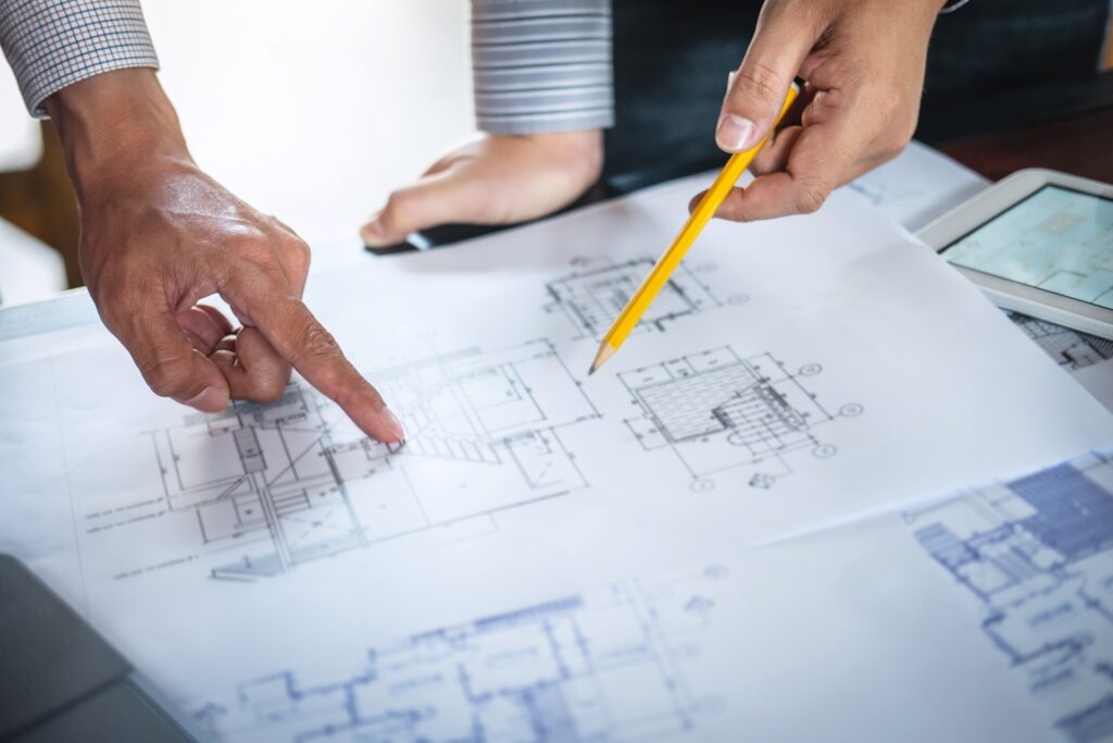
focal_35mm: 53
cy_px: 372
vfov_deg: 25.5
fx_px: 1639
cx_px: 556
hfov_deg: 37.5
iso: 500
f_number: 2
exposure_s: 1/80
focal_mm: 35
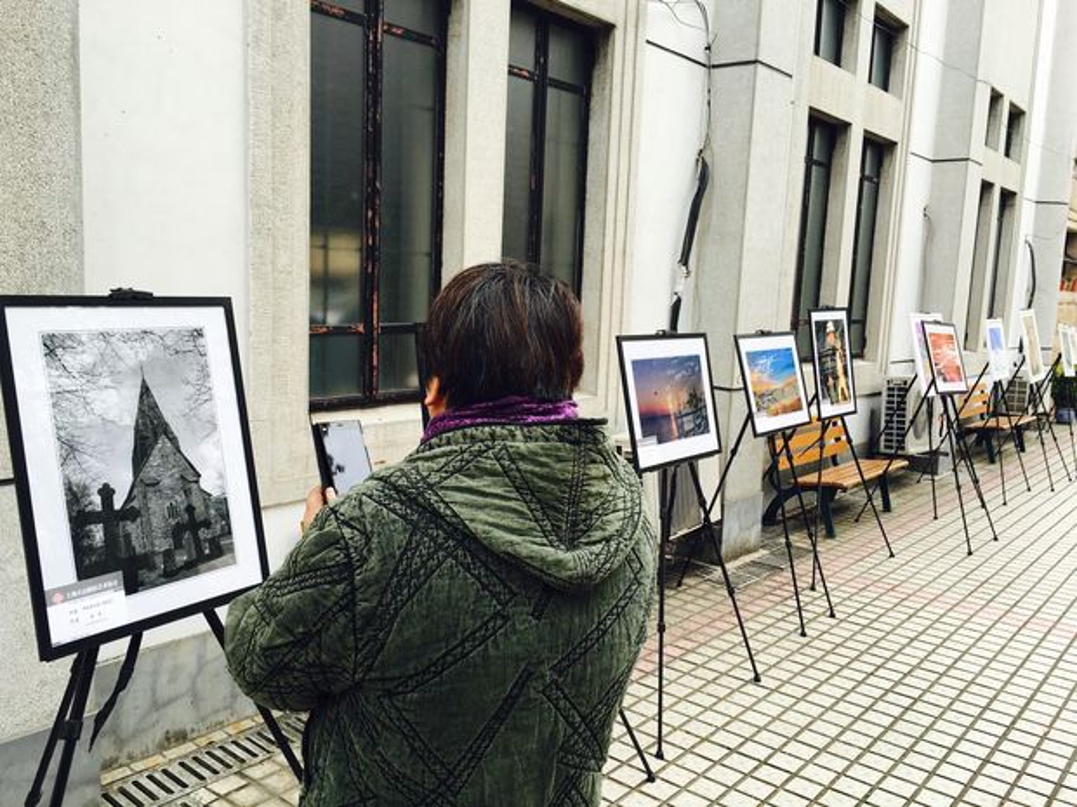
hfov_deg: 61.7
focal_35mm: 29
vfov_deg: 48.2
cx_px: 538
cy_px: 404
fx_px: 902
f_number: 2.2
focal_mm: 4.15
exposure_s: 1/403
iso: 25
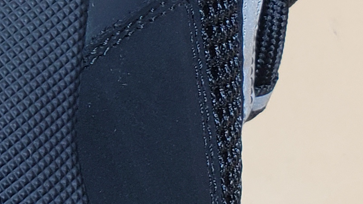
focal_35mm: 142
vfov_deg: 8.4
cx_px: -252
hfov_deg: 13.8
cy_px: -82
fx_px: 1367
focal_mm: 4.3
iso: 50
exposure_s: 1/159
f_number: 2.4
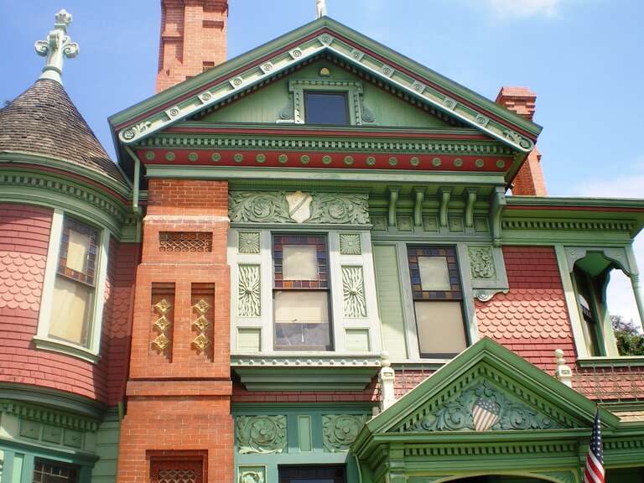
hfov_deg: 44.8
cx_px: 322
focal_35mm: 42
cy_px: 242
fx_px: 781
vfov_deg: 34.3
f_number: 4.9
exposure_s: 1/250
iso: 50
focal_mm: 7.4
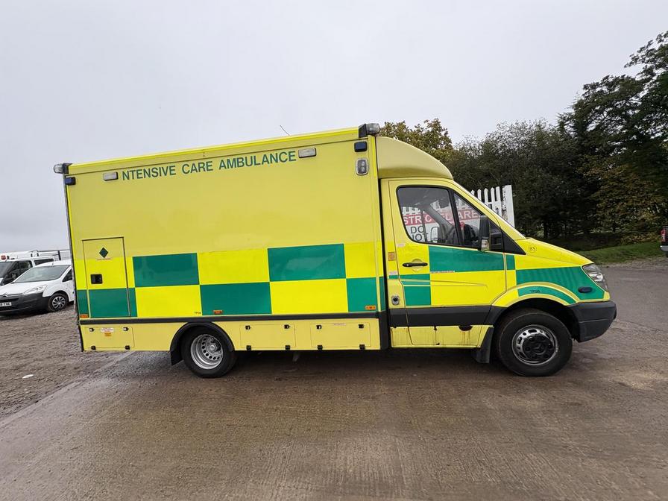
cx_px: 334
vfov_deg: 85.7
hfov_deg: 102.1
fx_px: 270
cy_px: 250
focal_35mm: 14
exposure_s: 1/287
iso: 40
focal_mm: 2.22
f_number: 2.2
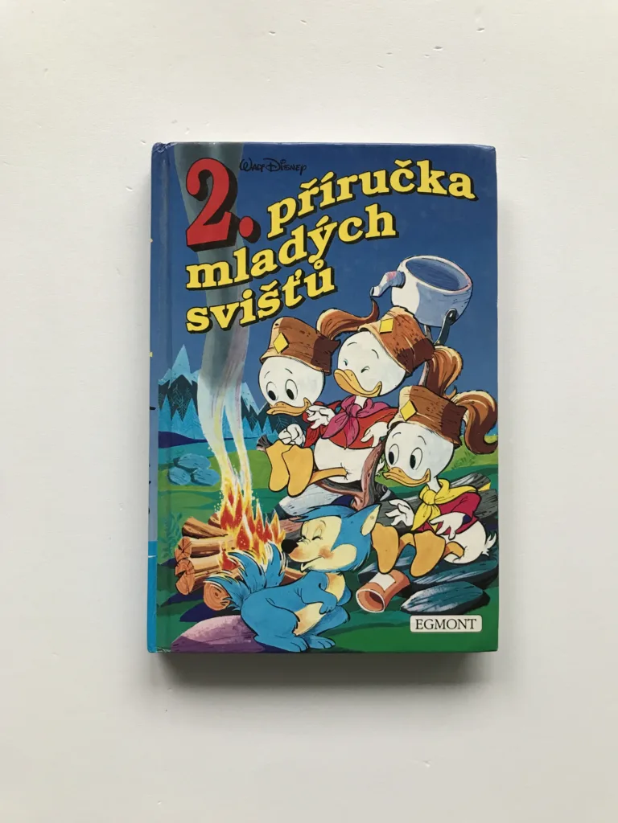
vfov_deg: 63.4
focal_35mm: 28
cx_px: 309
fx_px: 667
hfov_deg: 49.7
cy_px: 412
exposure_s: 1/25
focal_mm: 3.99
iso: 32
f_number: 1.8
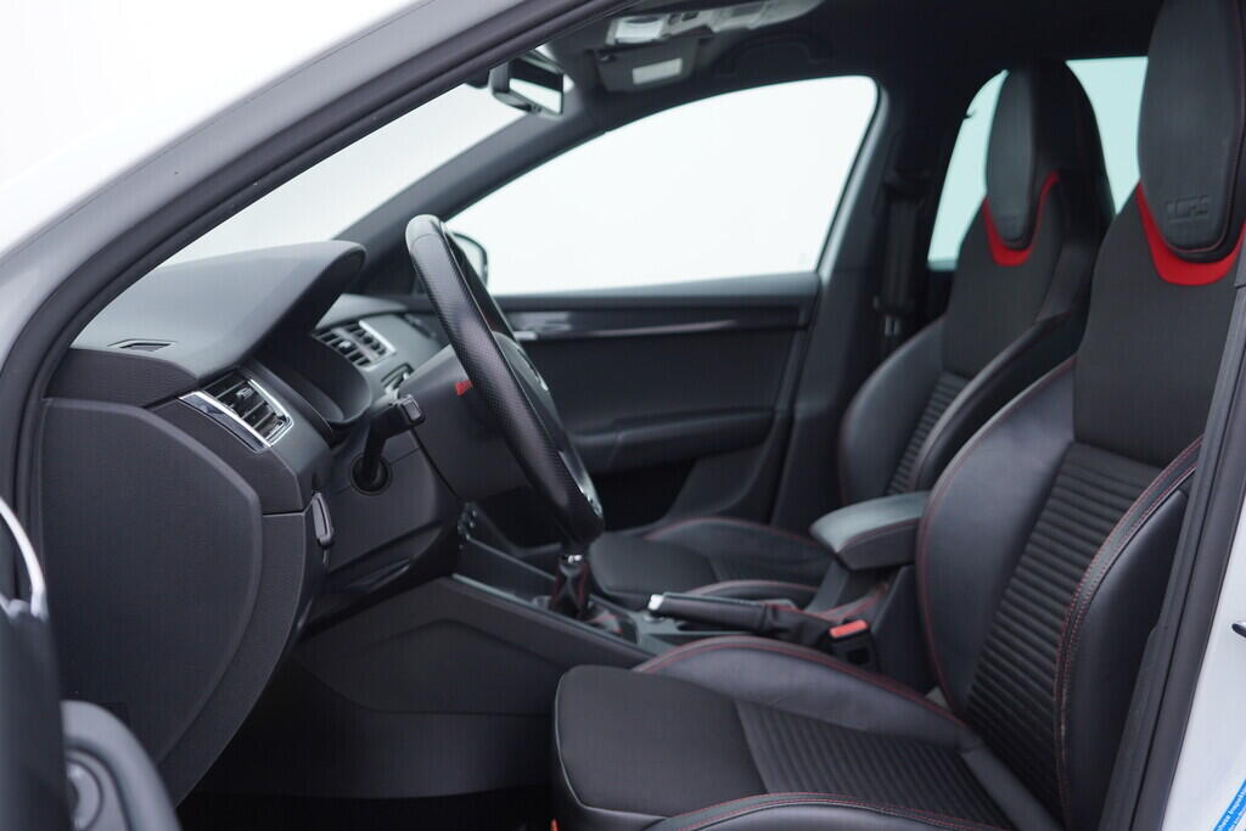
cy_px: 416
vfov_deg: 36.9
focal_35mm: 36
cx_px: 623
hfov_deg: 53.1
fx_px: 1246
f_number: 3.2
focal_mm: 24
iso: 125
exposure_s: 1/50
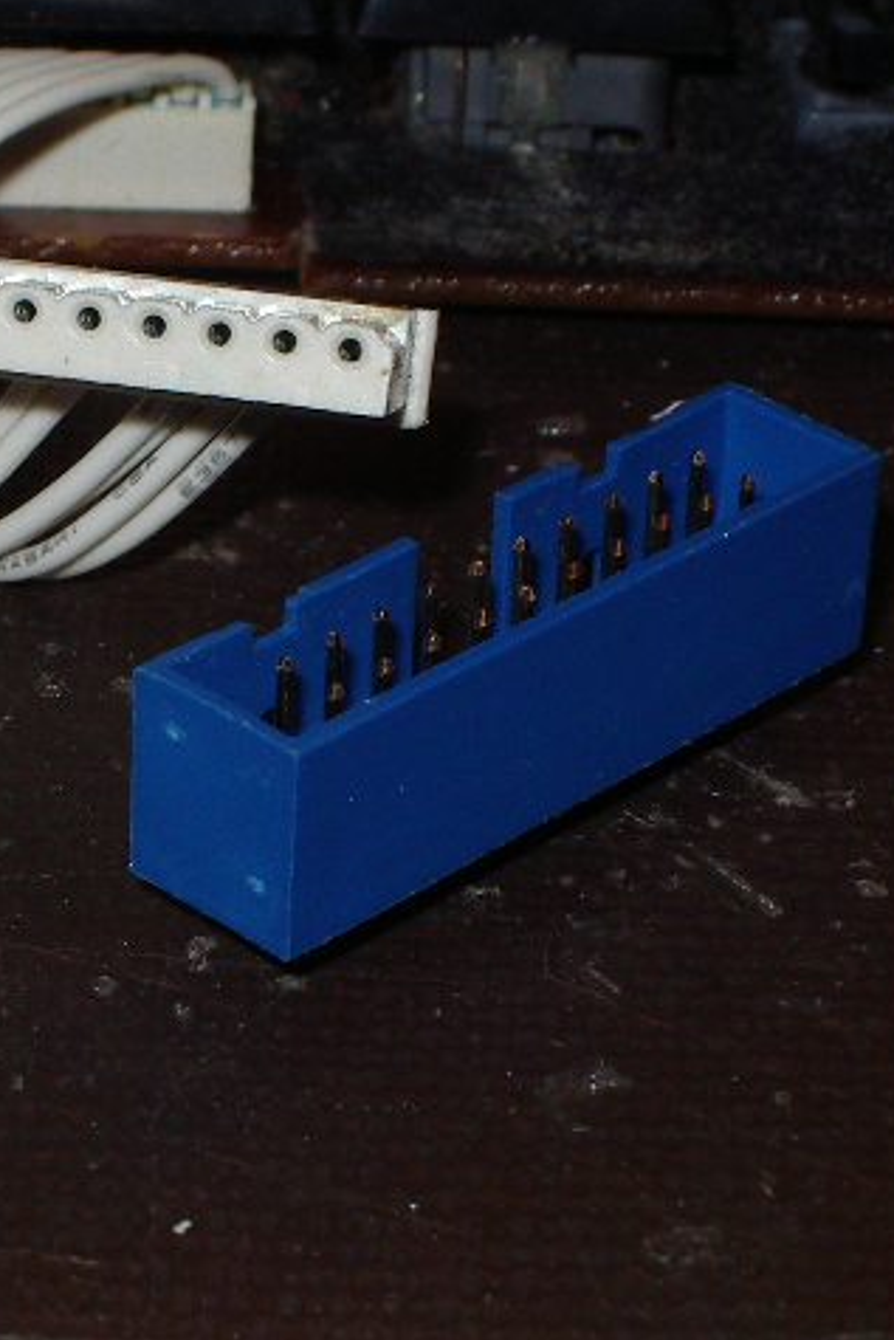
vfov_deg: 14.6
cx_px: 31
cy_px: 666
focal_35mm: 140
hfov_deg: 9.7
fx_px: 5211
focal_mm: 15.2
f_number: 8.3
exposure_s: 1/100
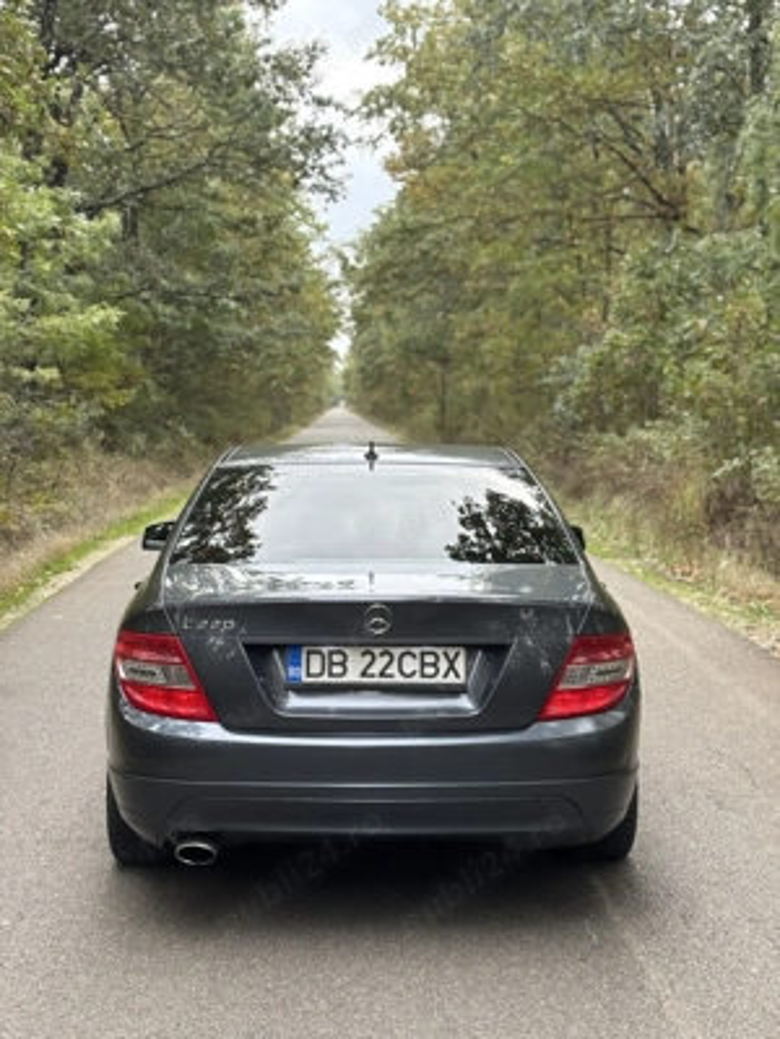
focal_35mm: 52
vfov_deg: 36.8
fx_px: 1562
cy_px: 520
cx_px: 390
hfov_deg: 28.0
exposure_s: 1/266
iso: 32
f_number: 1.6
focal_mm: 5.96
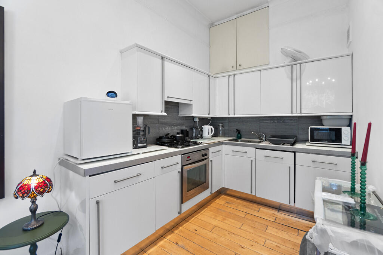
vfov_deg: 77.3
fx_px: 160
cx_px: 192
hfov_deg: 100.4
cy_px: 128
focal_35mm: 15
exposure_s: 1/6
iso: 100
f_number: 4
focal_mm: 10
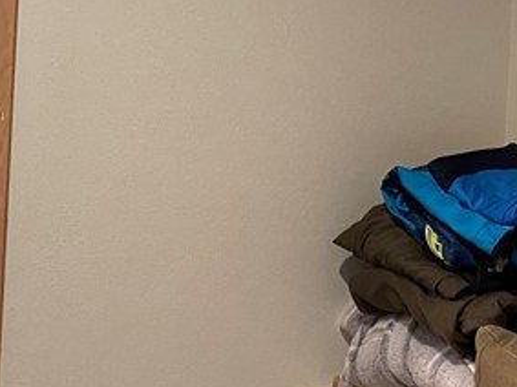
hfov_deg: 19.5
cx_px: 636
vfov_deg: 15.7
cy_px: 188
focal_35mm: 94
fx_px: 1403
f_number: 1.8
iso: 320
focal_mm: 4.25
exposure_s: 1/60
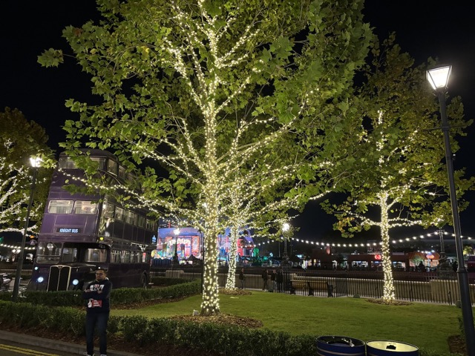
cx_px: 238
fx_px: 357
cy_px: 178
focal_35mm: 26
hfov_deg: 67.3
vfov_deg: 53.1
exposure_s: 1/40
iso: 640
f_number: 1.6
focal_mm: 5.96
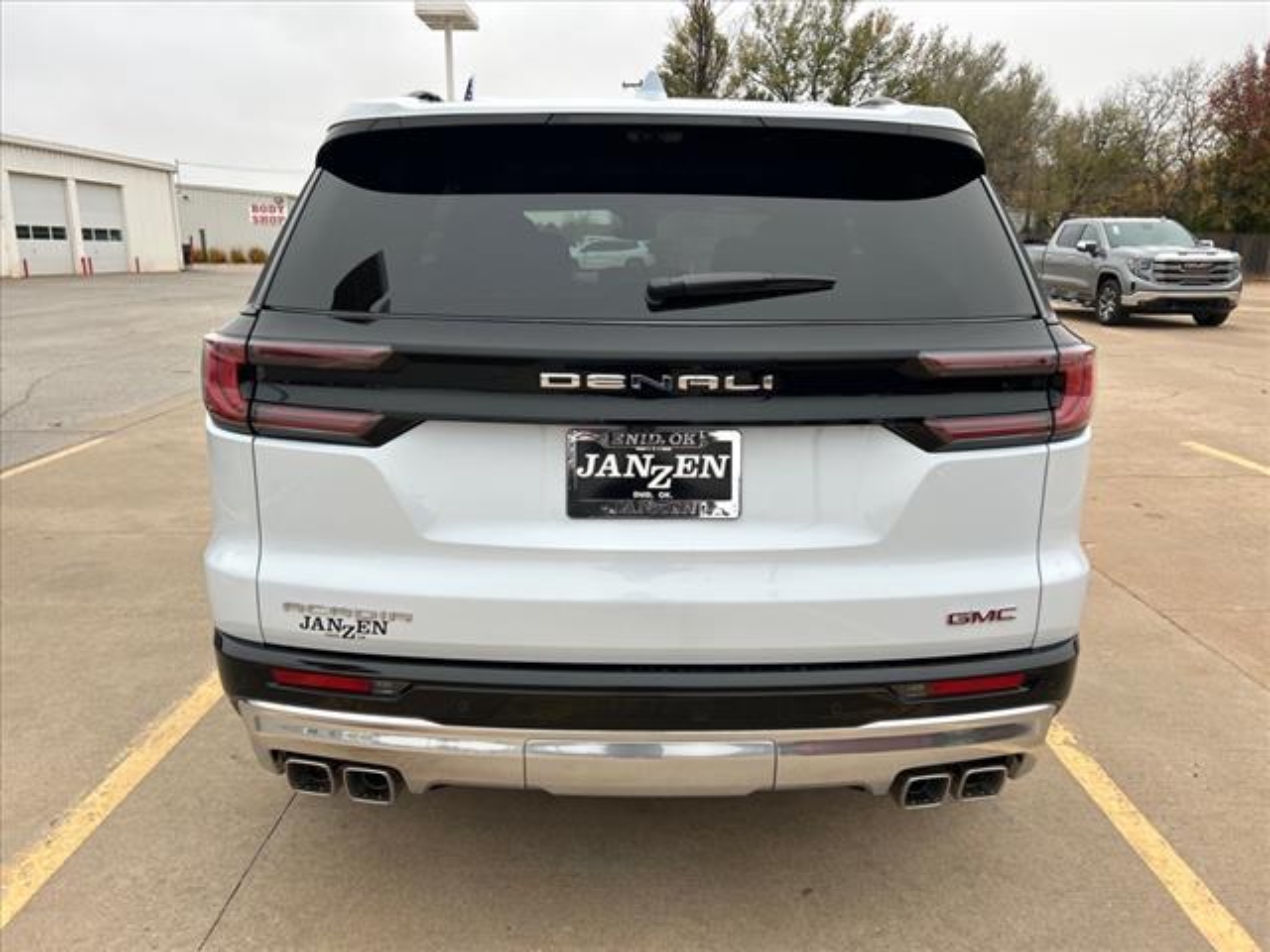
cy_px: 476
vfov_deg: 53.1
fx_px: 954
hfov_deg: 67.3
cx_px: 635
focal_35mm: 26
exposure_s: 1/658
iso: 50
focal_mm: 5.7
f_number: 1.5
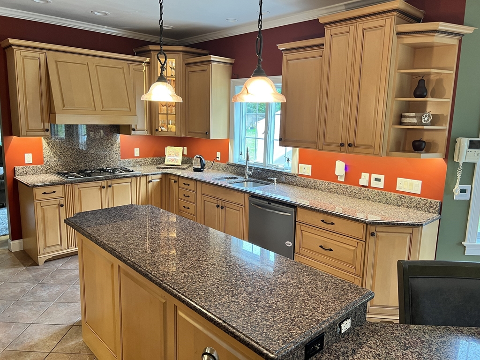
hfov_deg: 67.3
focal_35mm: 26
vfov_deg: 53.1
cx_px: 240
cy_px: 180
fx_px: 361
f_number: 1.5
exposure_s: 1/60
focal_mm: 5.7
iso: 125
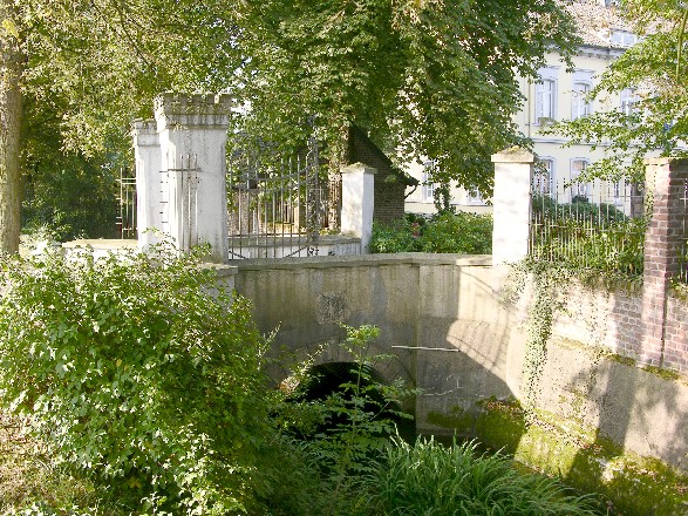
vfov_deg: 40.7
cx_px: 344
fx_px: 695
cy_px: 258
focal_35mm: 35
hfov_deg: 52.6
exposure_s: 1/43
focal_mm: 9
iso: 50
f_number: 5
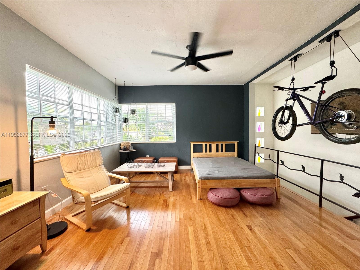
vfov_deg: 85.7
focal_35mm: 14
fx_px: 146
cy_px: 135
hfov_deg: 102.1
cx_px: 180
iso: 250
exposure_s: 1/120
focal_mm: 2.22
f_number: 2.2
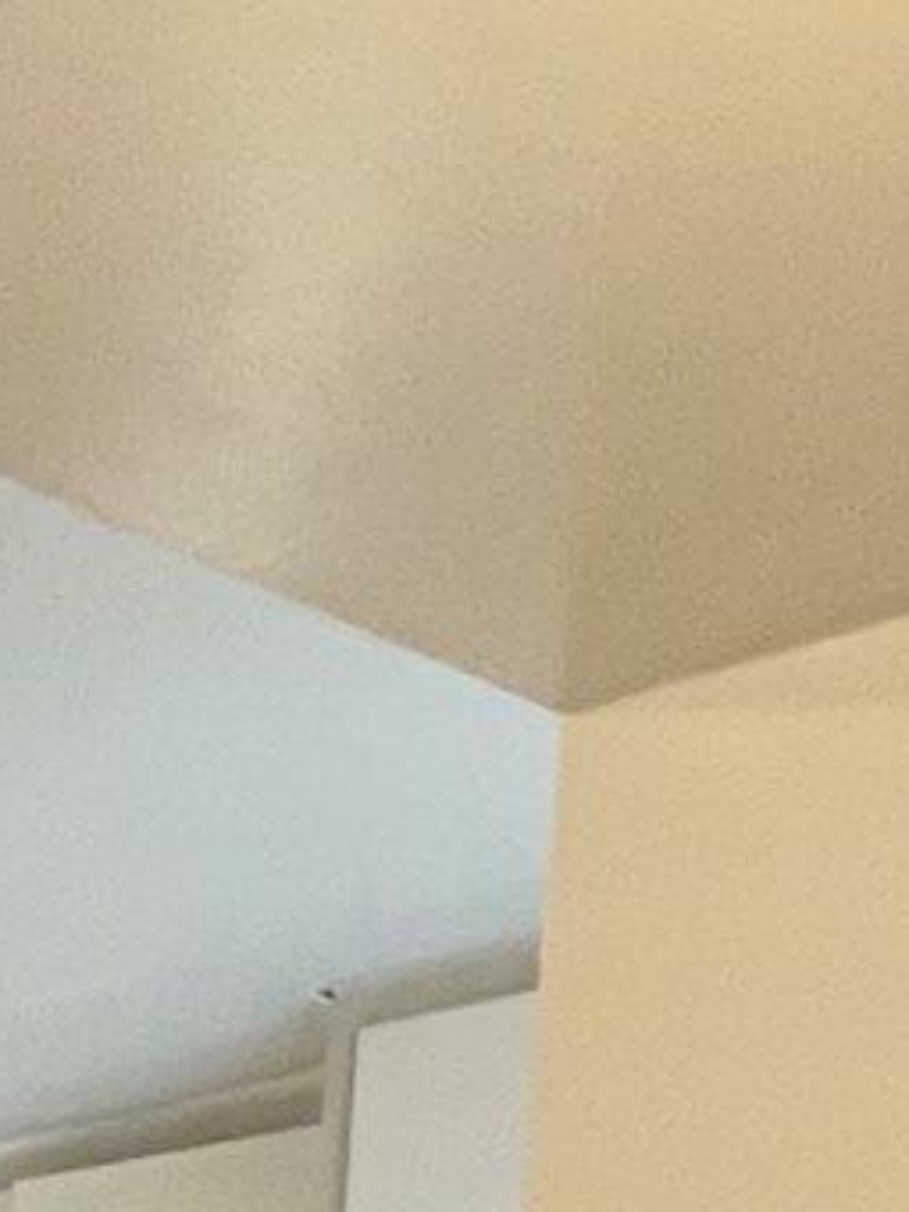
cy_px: 2674
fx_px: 3081
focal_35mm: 88
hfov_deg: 13.2
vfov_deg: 15.6
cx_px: -1162
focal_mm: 1.57
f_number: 1.8
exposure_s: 1/120
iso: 160
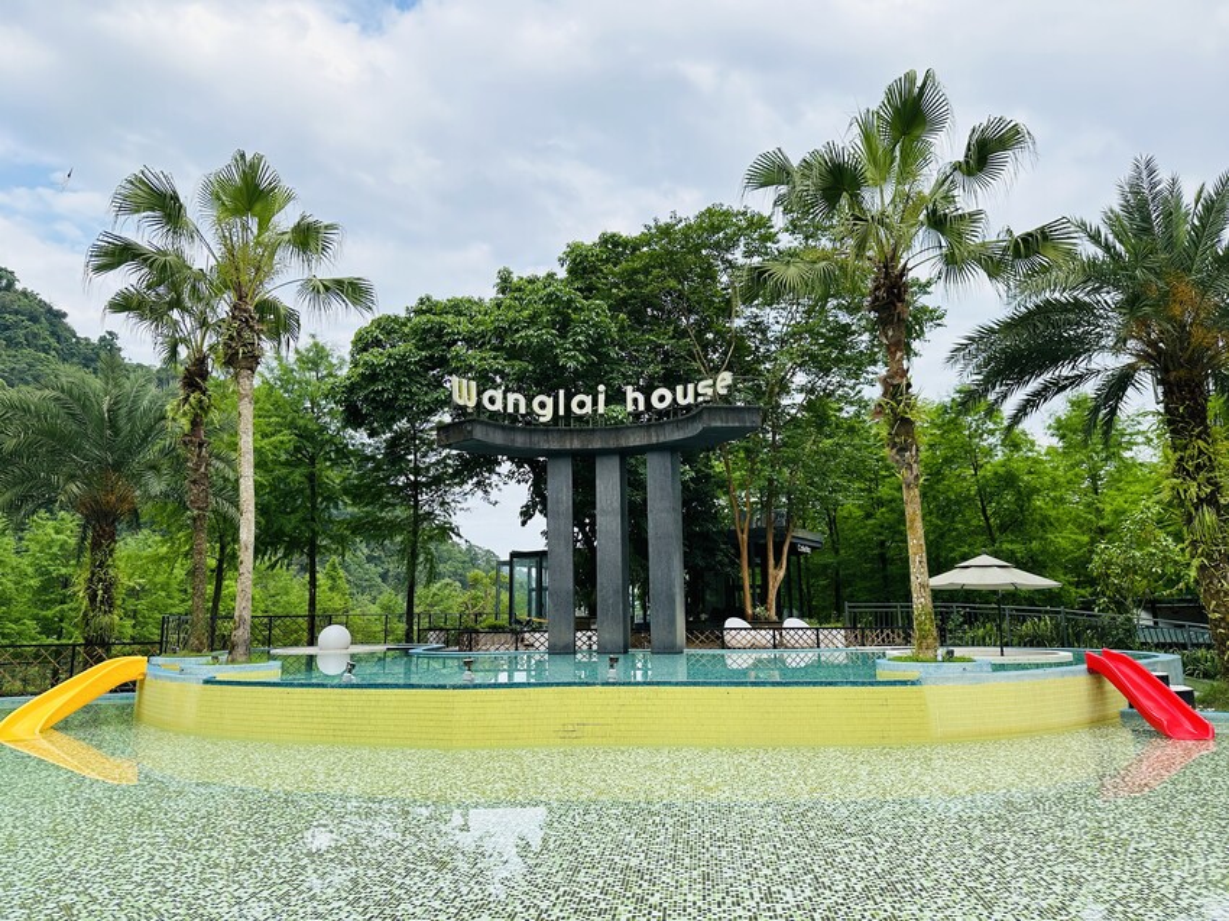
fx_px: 852
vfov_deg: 56.8
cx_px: 614
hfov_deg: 71.6
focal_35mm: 24
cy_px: 460
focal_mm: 6.86
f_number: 1.78
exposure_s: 1/887
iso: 80
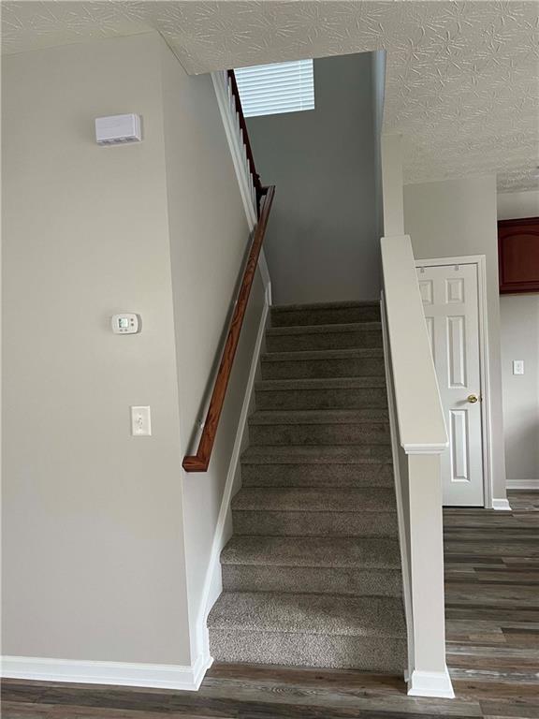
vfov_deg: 67.3
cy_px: 360
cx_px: 270
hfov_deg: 53.1
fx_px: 540
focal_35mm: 26
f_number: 1.5
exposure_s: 1/69
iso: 125
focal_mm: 5.7
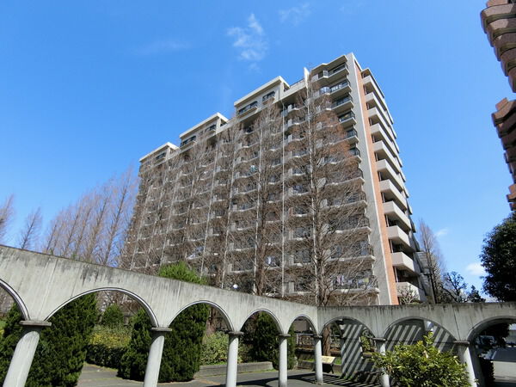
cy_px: 194
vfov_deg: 68.7
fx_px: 283
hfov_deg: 84.7
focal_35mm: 19
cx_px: 258
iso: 80
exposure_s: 1/200
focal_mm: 4.06
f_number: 6.9
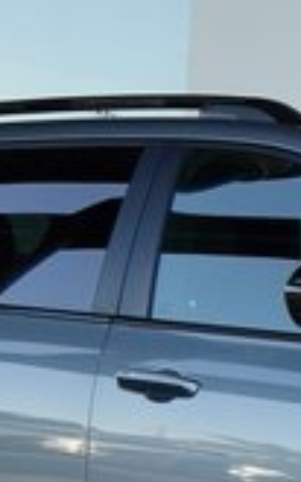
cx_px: 503
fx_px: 2233
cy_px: 551
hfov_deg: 7.5
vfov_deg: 12.1
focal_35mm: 170
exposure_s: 1/400
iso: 1000
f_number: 8
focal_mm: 43
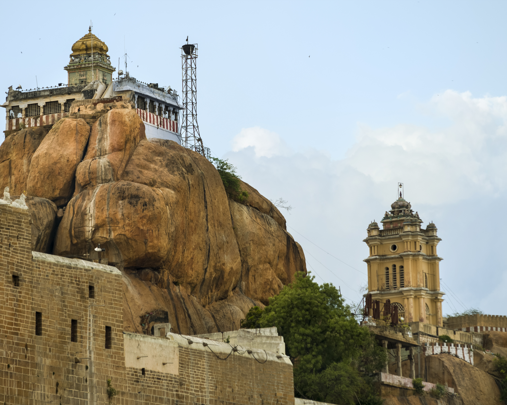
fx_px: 4322
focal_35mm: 288
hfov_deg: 6.7
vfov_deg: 5.4
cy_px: 202
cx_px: 230
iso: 100
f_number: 2.8
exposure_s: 1/400
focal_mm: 170
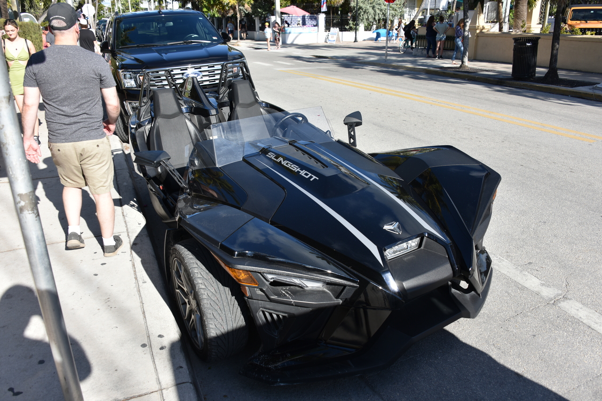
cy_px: 200
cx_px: 301
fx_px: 468
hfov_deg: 65.5
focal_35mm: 28
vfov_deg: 46.4
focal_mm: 28
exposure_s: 1/200
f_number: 7.1
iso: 100
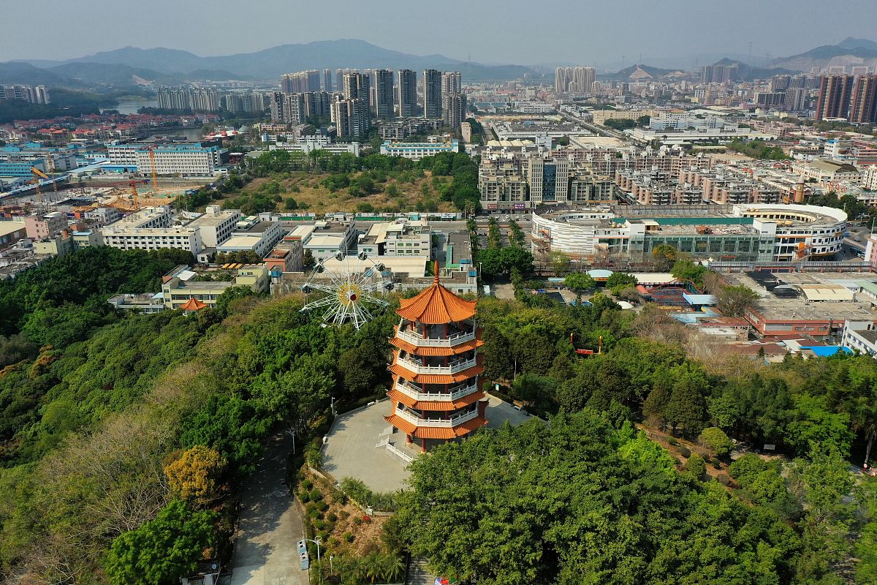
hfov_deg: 65.5
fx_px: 682
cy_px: 292
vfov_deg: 46.4
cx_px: 438
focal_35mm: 28
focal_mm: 10.26
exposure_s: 1/800
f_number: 7.1
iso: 100
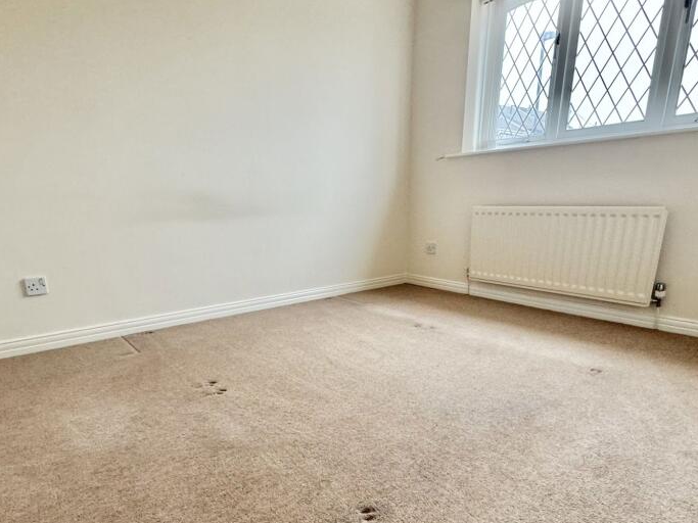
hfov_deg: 79.0
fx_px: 423
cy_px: 326
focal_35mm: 21
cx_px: 340
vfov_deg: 62.6
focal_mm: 2.22
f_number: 2.2
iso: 320
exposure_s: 1/60
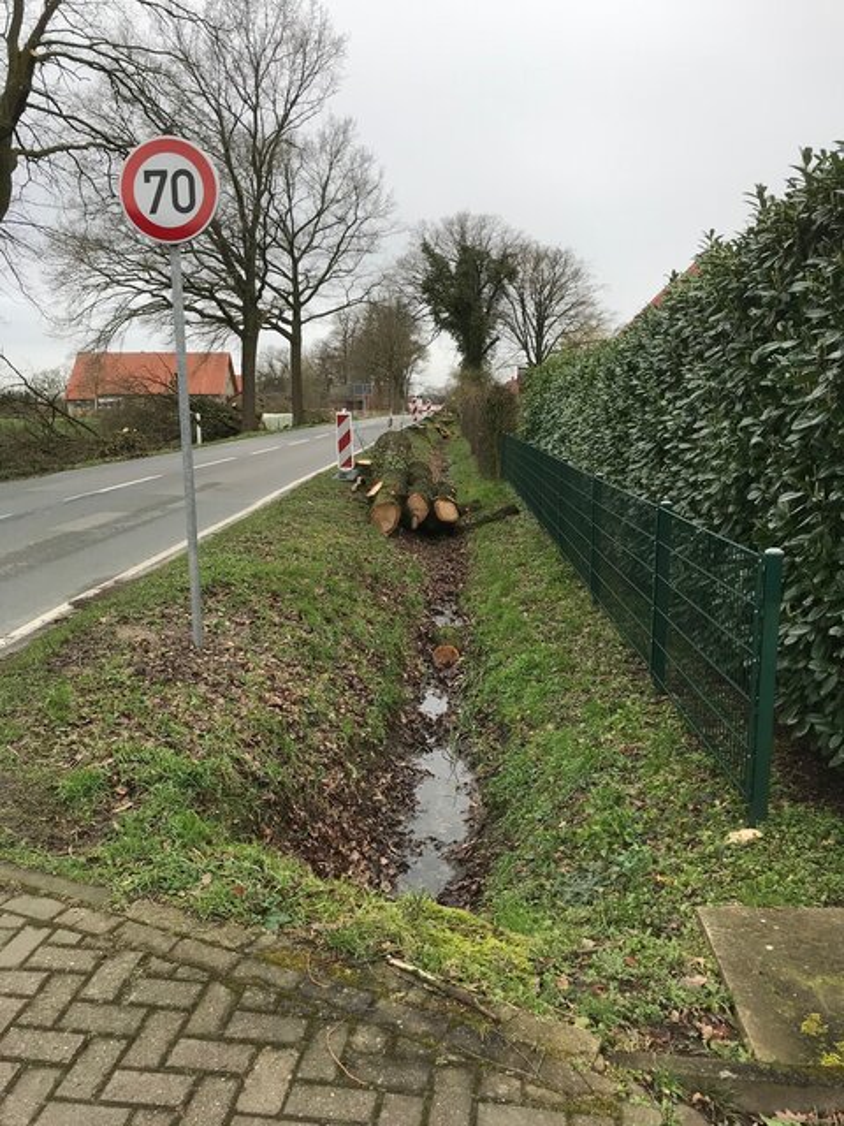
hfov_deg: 49.7
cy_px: 563
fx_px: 910
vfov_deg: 63.4
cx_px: 422
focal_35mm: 28
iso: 20
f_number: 1.8
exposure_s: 1/380
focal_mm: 3.99
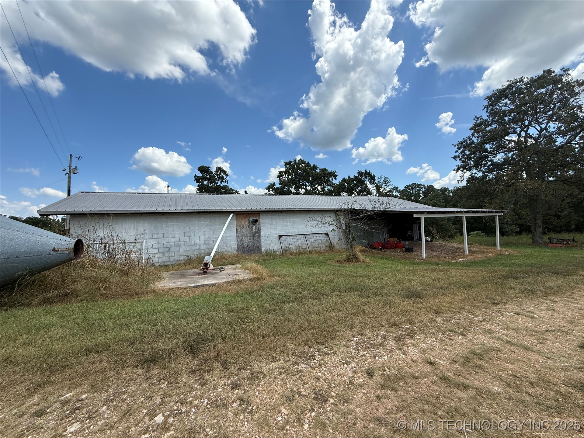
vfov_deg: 85.7
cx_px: 292
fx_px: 236
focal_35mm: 14
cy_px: 219
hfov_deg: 102.1
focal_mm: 2.22
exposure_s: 1/1795
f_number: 2.2
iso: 50
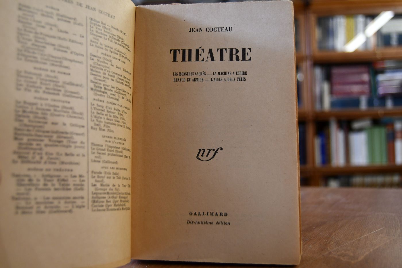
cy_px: 134
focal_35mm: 39
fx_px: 435
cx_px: 201
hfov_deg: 49.6
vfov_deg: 34.2
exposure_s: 1/160
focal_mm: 26
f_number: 4
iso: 800
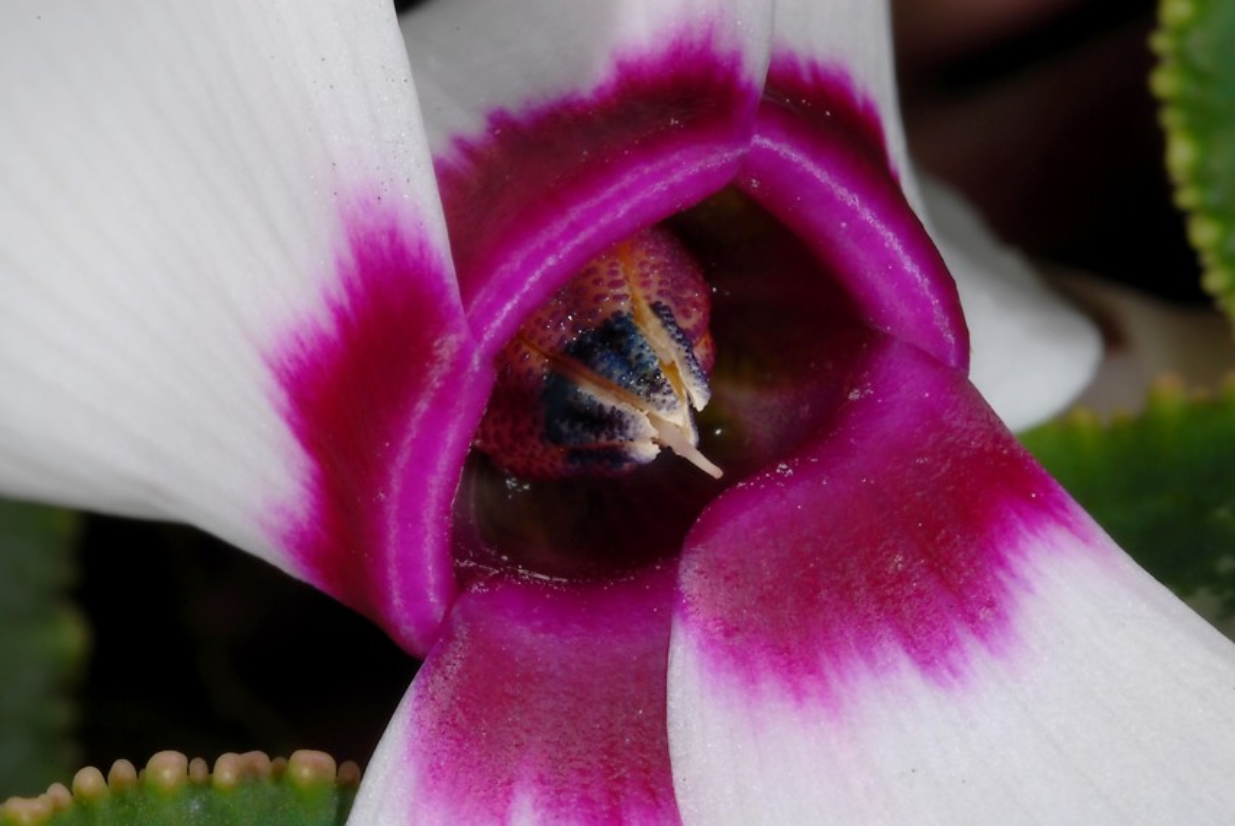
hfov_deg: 13.0
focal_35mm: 158
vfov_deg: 8.7
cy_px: 413
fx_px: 5409
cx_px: 618
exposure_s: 1/250
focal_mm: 105
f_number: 22
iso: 100
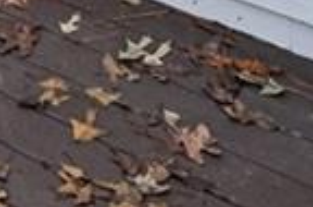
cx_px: -148
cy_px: -515
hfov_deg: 16.9
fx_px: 958
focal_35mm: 111
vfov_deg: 8.7
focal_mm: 15.5
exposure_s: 1/80
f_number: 8
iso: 100
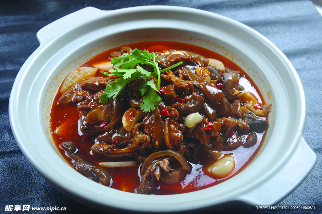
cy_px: 107
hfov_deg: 37.9
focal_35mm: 52
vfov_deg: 25.7
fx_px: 469
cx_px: 161
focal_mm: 35
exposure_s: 1/80
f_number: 6.3
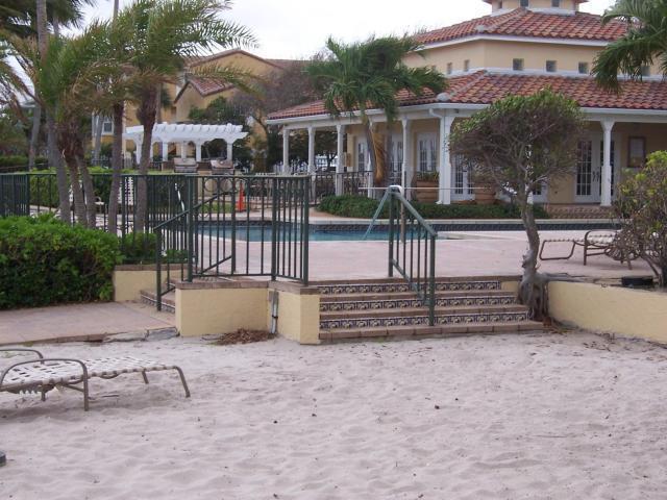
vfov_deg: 20.2
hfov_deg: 26.7
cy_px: 250
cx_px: 334
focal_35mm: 73
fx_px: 1407
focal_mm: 12.1
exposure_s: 1/180
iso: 80
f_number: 4.8
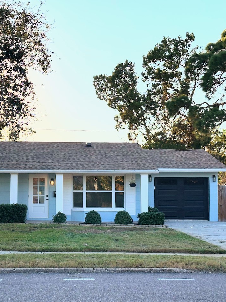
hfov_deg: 22.5
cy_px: 153
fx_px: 566
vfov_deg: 29.8
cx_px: 75
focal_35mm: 65
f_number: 1.78
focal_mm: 6.86
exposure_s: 1/3058
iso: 64
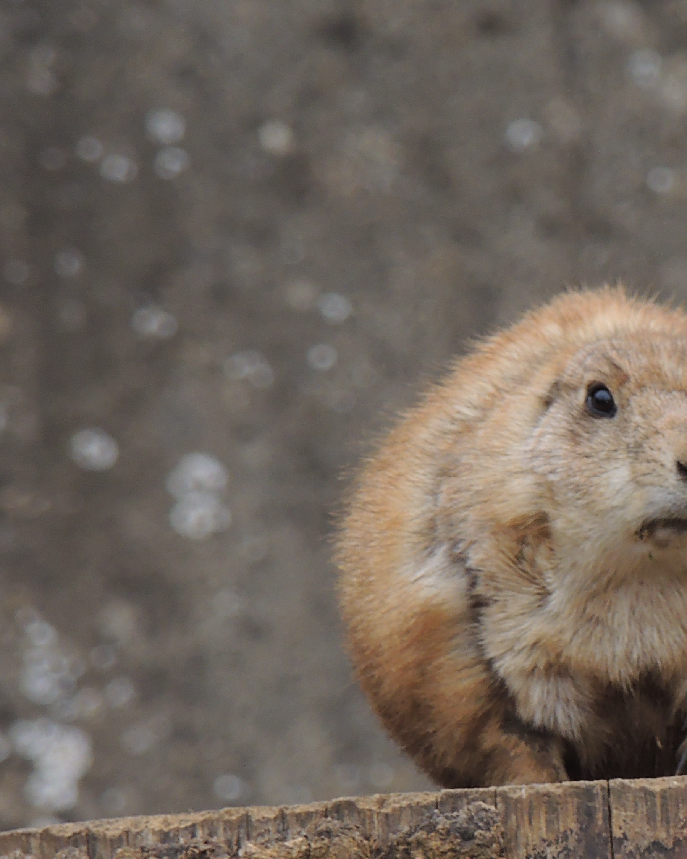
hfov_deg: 1.4
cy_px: 462
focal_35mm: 1100
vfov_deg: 1.8
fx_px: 27959
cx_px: 646
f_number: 4.9
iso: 200
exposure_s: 1/250
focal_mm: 98.1
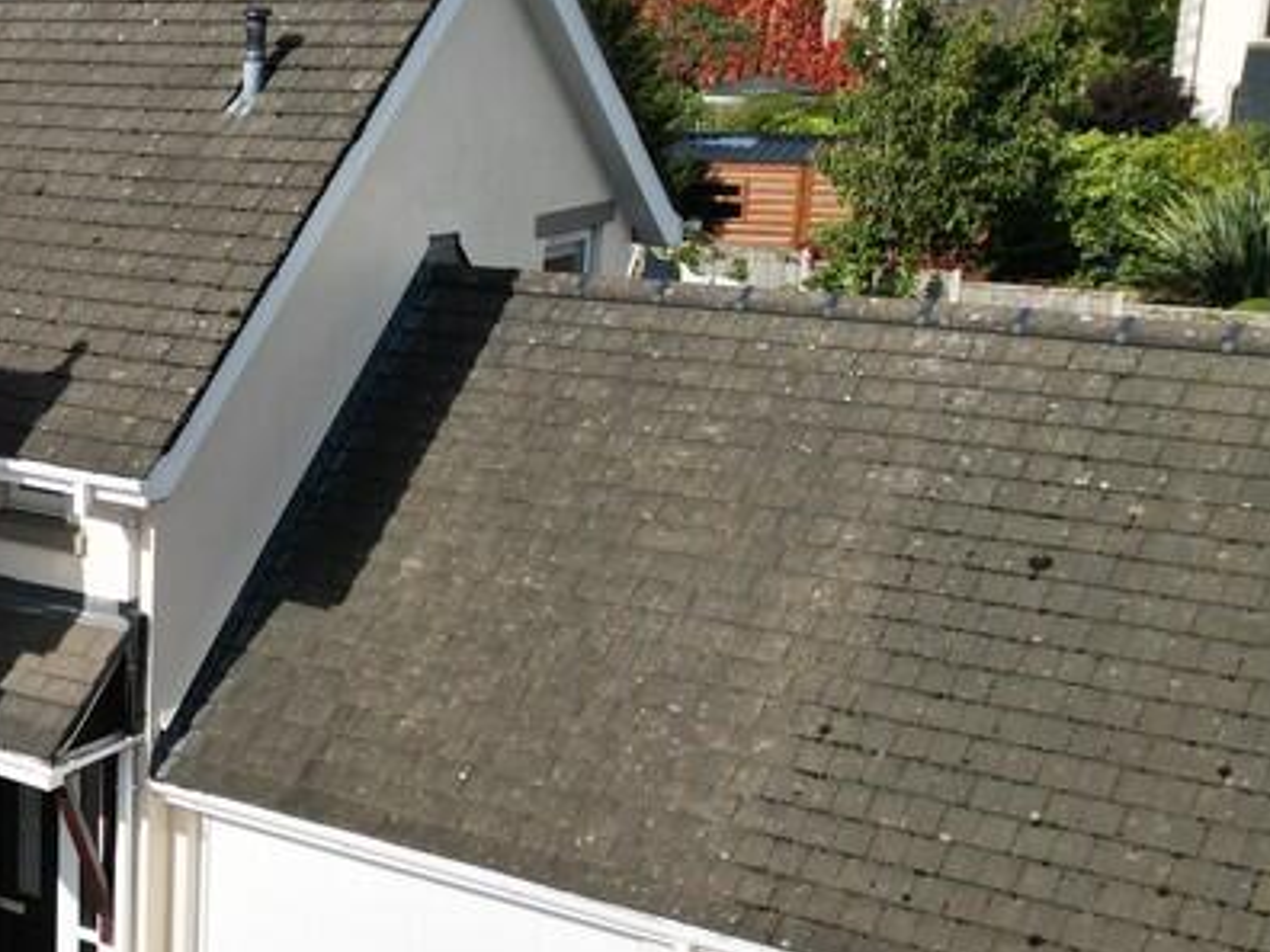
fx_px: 2275
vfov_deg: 23.6
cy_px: 503
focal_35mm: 62
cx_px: -241
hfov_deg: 27.6
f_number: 1.7
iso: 200
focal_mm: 6.72
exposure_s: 1/5000
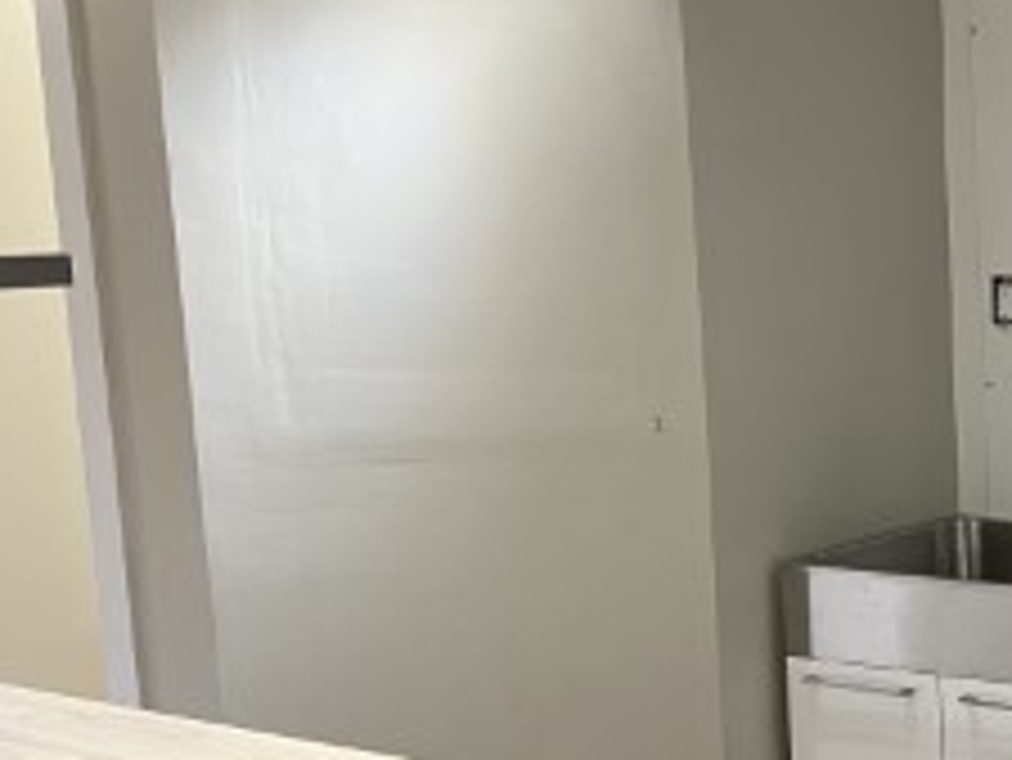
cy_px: 580
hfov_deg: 23.9
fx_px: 2165
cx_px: 1223
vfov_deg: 19.8
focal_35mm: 74
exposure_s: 1/60
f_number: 1.5
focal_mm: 5.7
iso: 160
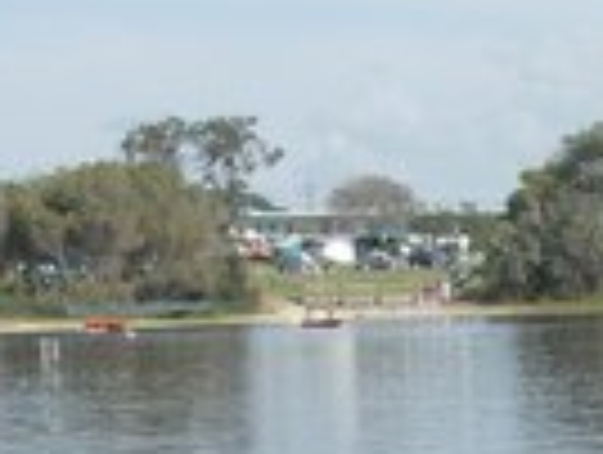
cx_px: 716
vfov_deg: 8.6
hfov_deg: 11.4
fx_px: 2967
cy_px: 589
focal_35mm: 170
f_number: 4.8
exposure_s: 1/703
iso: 79
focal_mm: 7.8
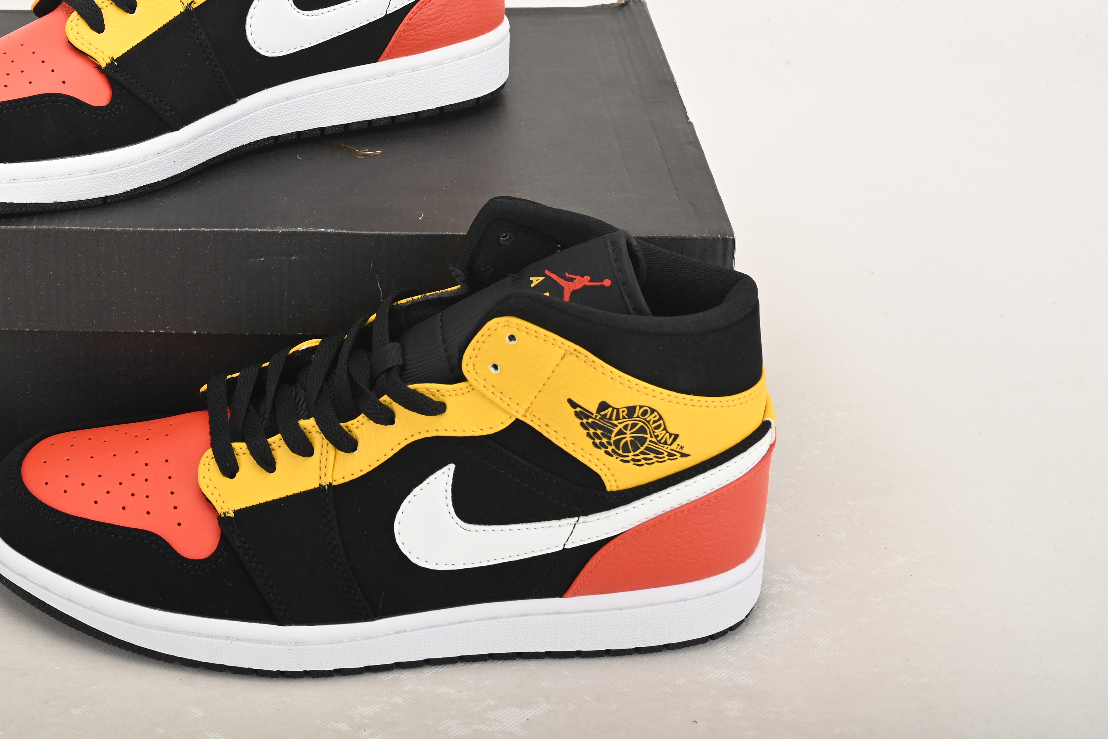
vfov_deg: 20.5
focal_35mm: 66
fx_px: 2032
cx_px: 296
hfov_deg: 30.1
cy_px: 182
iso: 100
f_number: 11
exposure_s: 1/200
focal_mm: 43
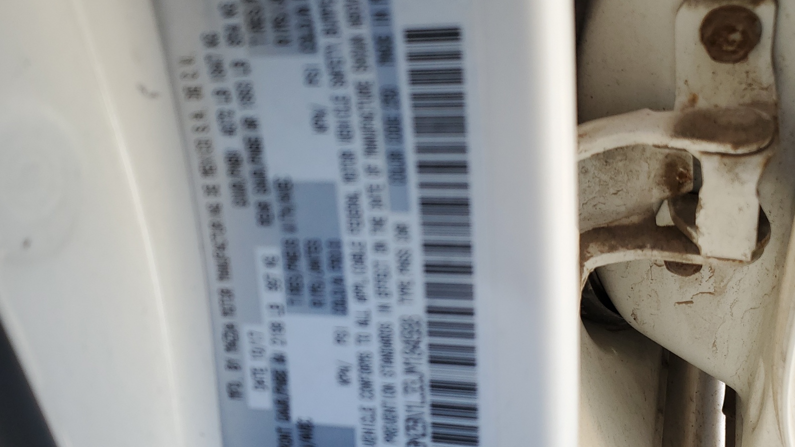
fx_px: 801
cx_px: 396
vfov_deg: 31.2
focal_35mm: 38
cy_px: 224
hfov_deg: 52.8
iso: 50
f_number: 1.5
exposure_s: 1/172
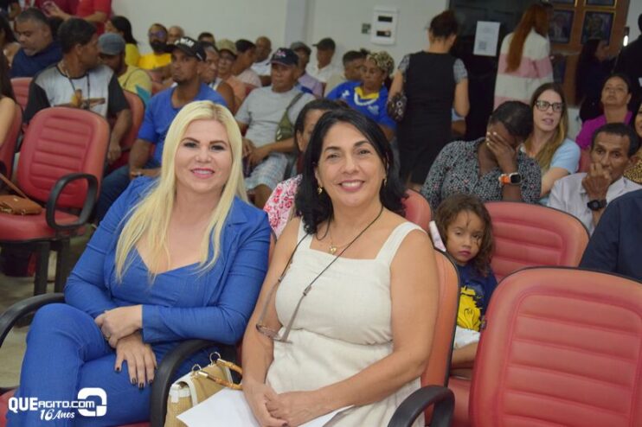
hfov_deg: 29.9
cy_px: 214
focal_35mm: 68
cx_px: 321
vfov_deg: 20.1
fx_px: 1203
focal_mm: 45
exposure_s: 1/60
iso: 1800
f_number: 4.8
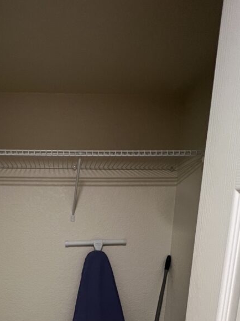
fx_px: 213
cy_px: 248
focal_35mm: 23
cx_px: 59
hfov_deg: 55.9
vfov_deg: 68.2
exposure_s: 1/60
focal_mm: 1.57
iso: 160
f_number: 1.8
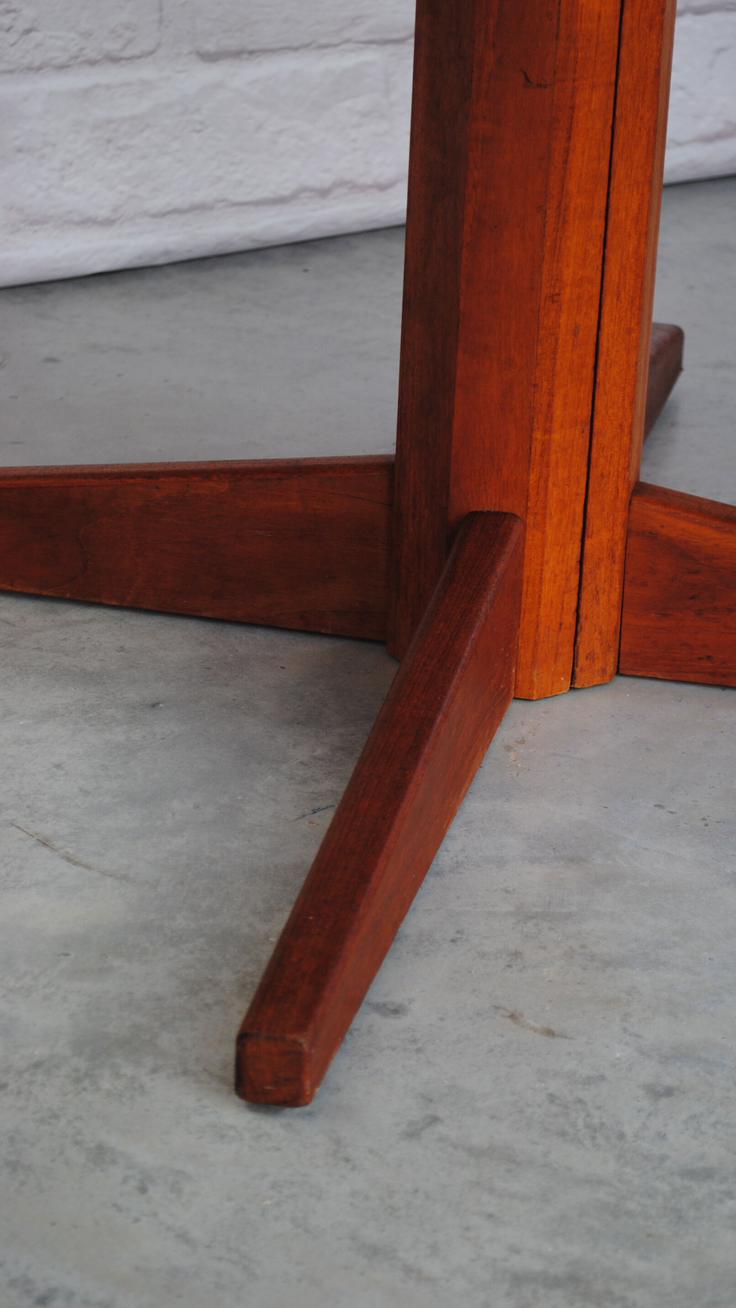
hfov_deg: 13.8
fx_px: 3036
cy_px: 651
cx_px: 440
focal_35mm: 88
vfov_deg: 24.3
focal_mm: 55
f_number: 5.6
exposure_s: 1/50
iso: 200
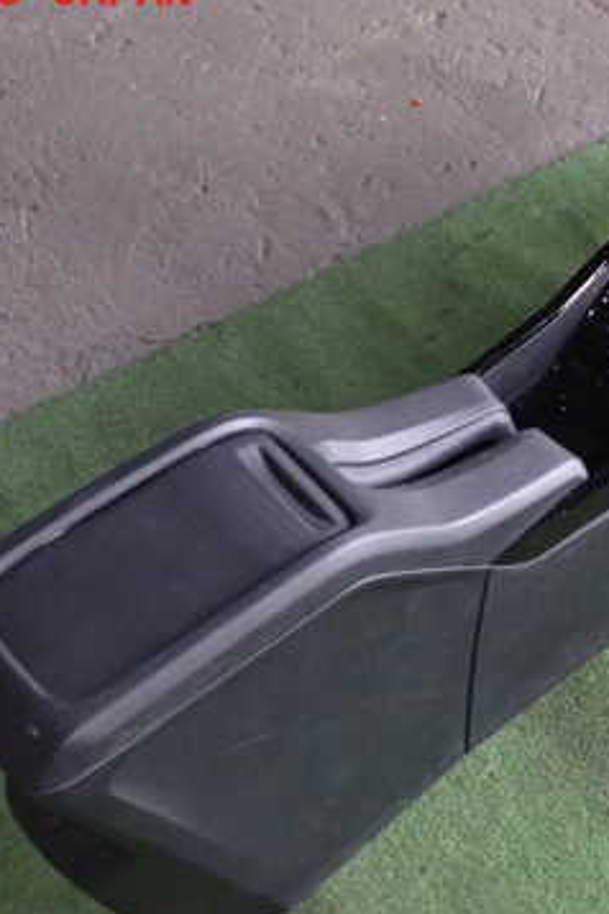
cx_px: 494
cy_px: 533
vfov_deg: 35.6
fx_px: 1421
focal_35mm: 56
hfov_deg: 23.8
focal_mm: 5.79
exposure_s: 1/30
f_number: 9
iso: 800
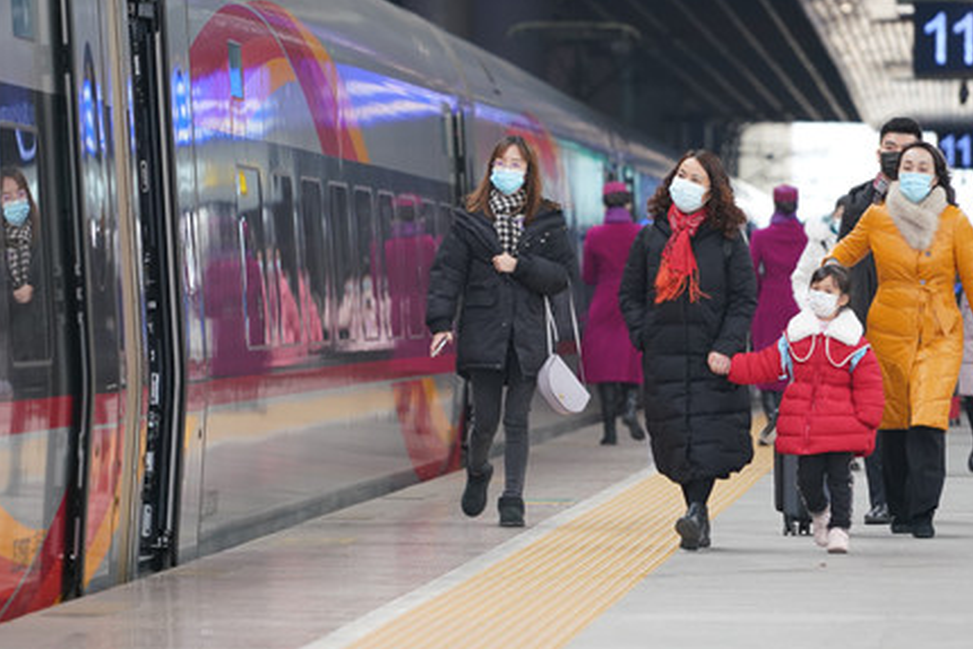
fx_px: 10057
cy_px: 128
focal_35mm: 372
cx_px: 448
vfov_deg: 3.7
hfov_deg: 5.5
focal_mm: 200
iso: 800
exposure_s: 1/160
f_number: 4
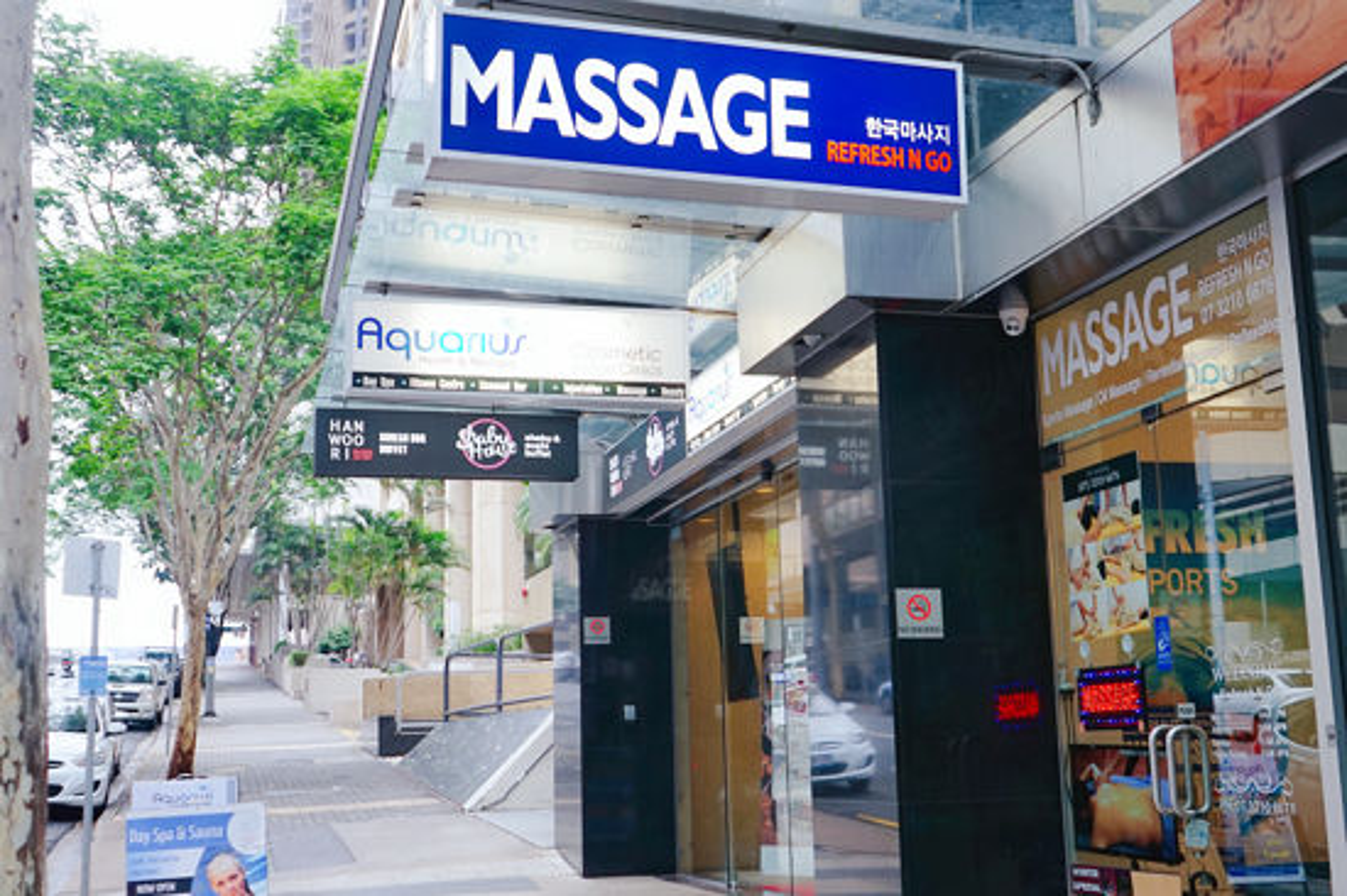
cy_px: 448
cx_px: 674
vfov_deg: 31.9
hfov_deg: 46.4
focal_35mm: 42
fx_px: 1570
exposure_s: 1/60
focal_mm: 28
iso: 160
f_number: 4
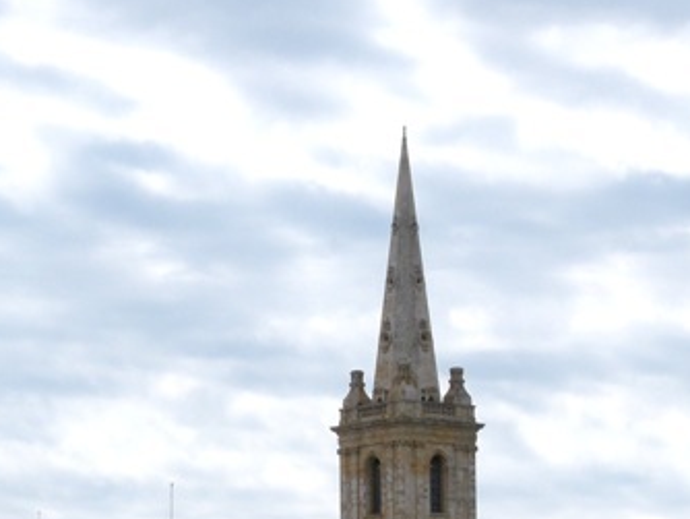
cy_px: 542
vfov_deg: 6.3
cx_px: 23
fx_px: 4728
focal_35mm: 237
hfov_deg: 8.3
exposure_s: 1/640
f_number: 5
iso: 80
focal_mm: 17.3
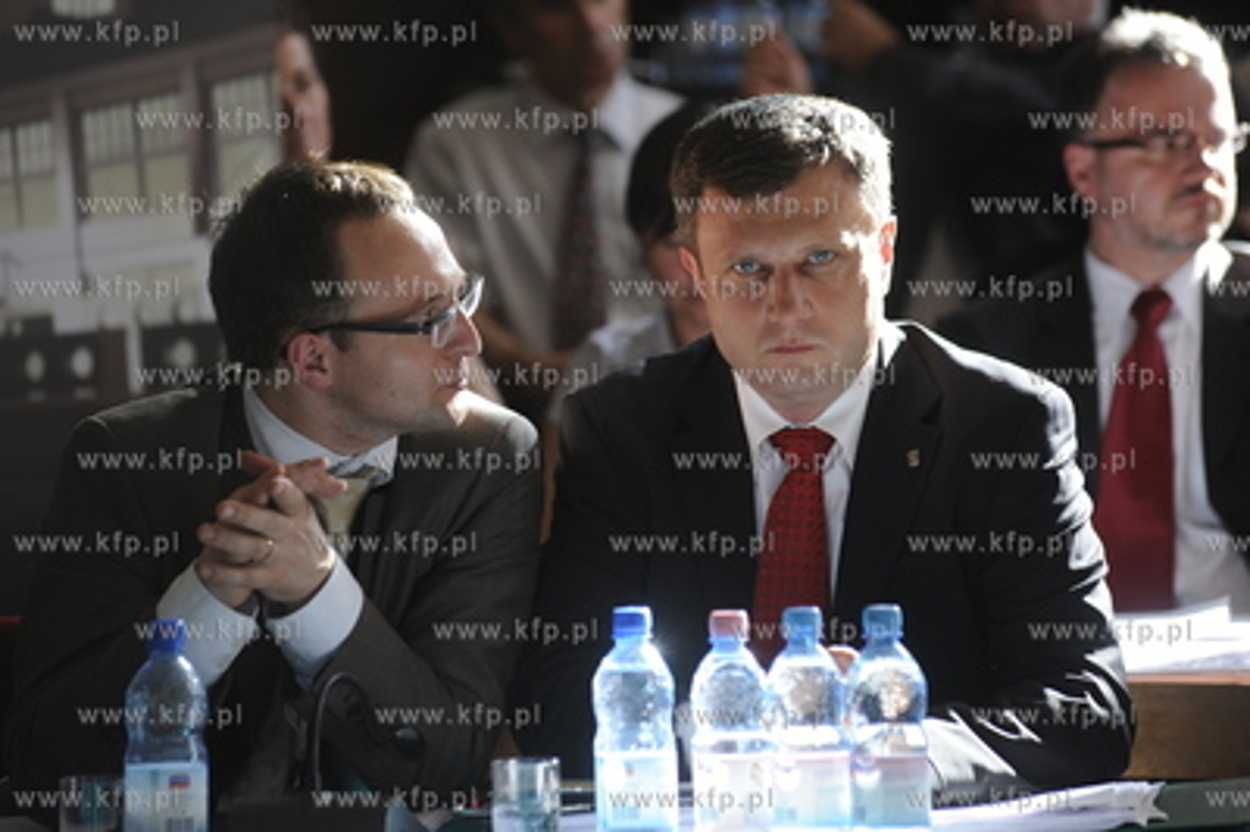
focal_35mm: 200
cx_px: 625
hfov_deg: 10.3
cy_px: 416
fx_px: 6939
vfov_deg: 6.9
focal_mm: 200
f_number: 5
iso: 800
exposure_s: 1/250
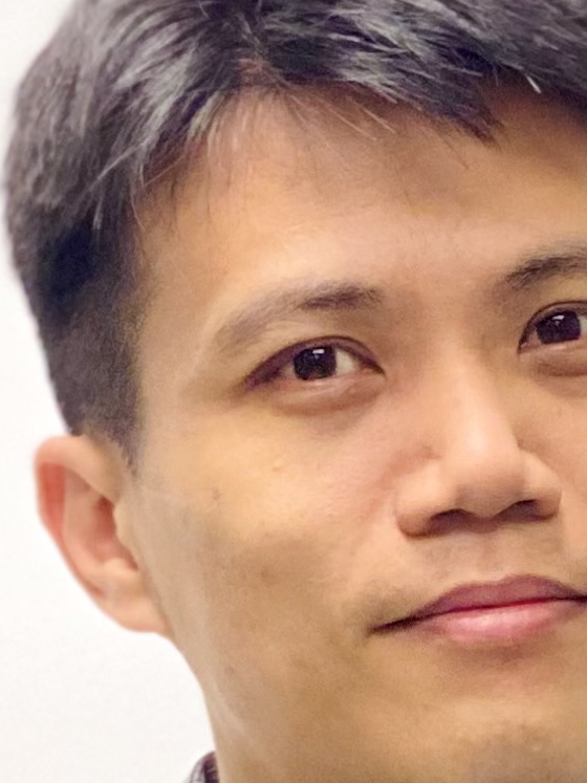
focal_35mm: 203
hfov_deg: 7.3
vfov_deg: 9.6
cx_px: 377
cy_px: 869
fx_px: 4591
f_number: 2
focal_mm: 6
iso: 125
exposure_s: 1/100
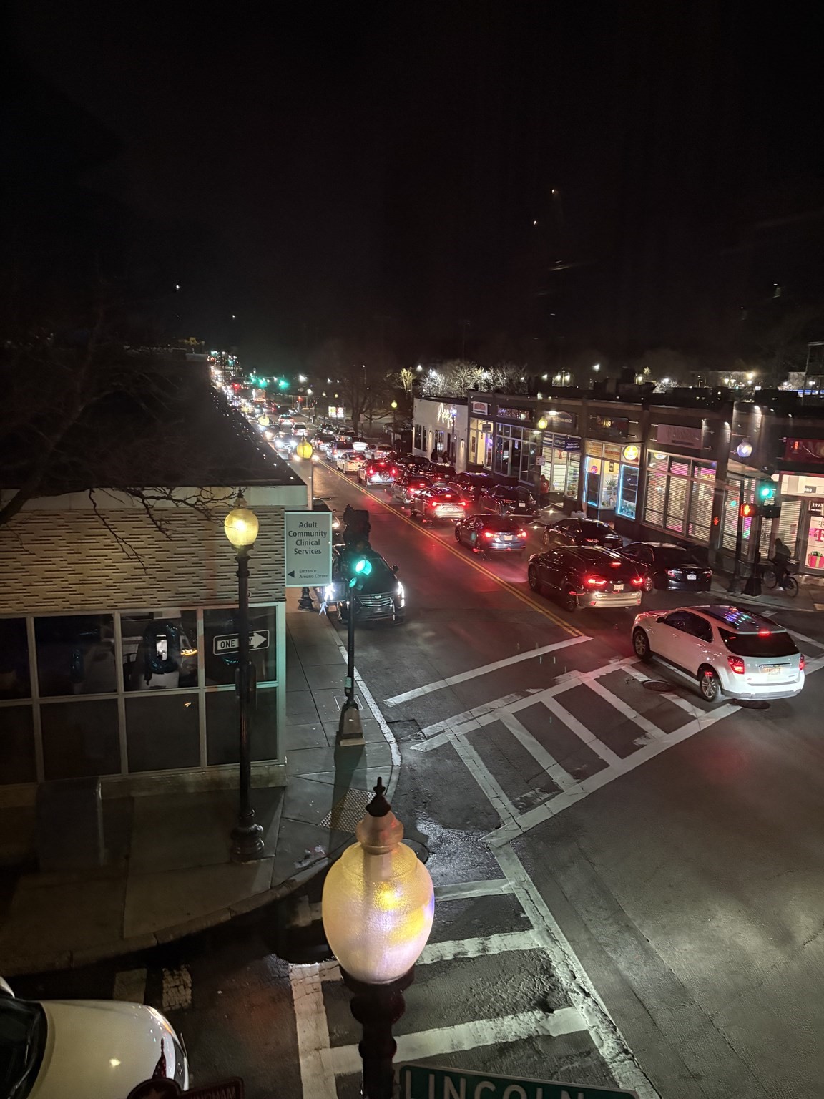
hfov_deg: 53.1
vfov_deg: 67.3
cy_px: 550
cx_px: 412
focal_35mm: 26
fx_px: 825
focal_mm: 5.96
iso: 800
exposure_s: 1/30
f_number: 1.6
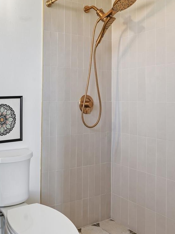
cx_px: -14
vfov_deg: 55.1
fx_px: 223
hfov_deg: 36.8
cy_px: 98
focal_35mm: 33
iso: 100
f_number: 11
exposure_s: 1/8
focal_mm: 16
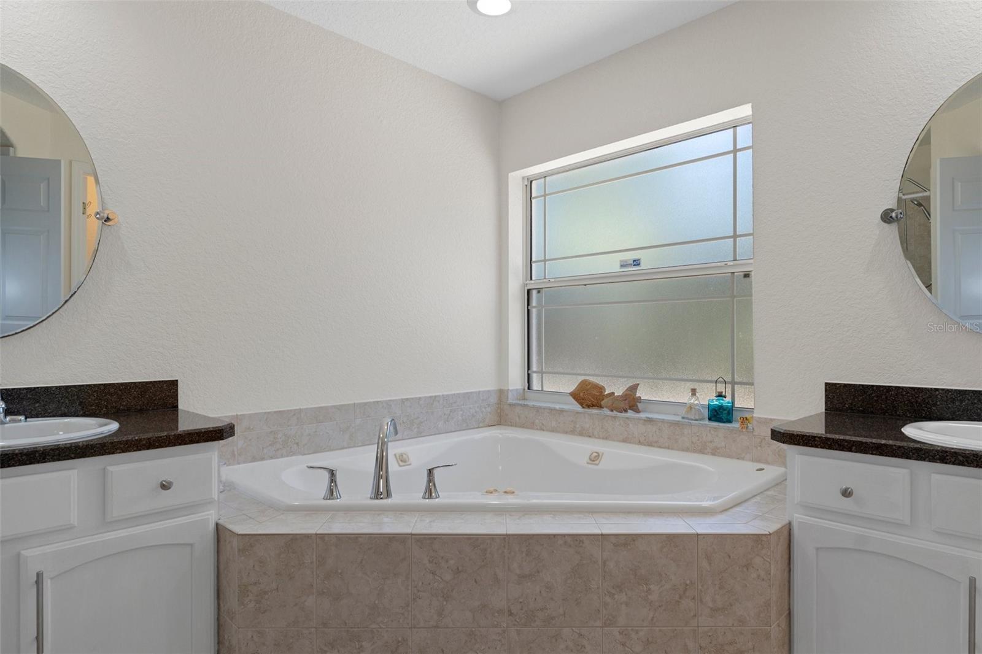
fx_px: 532
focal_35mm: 20
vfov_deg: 63.2
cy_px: 327
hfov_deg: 85.4
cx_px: 491
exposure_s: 1/8
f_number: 8
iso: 320
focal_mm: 13
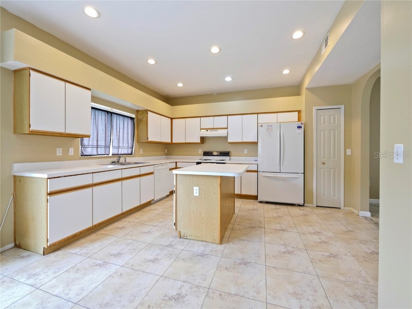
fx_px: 167
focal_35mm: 14
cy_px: 154
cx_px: 206
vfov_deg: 85.7
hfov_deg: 102.1
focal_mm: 7
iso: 1000
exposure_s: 1/60
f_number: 4
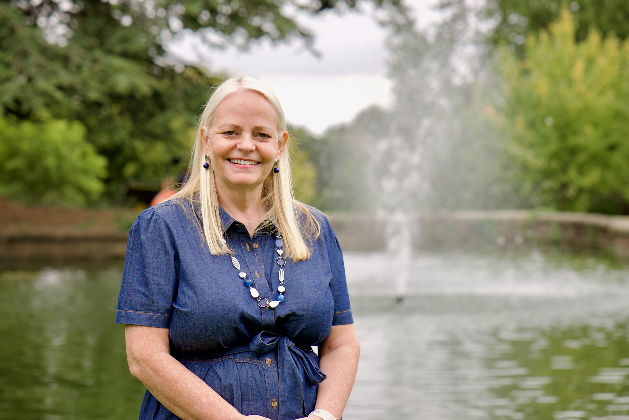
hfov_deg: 23.9
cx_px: 314
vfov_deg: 16.1
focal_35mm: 85
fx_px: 1486
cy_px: 210
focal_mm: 85
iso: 100
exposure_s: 1/160
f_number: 4
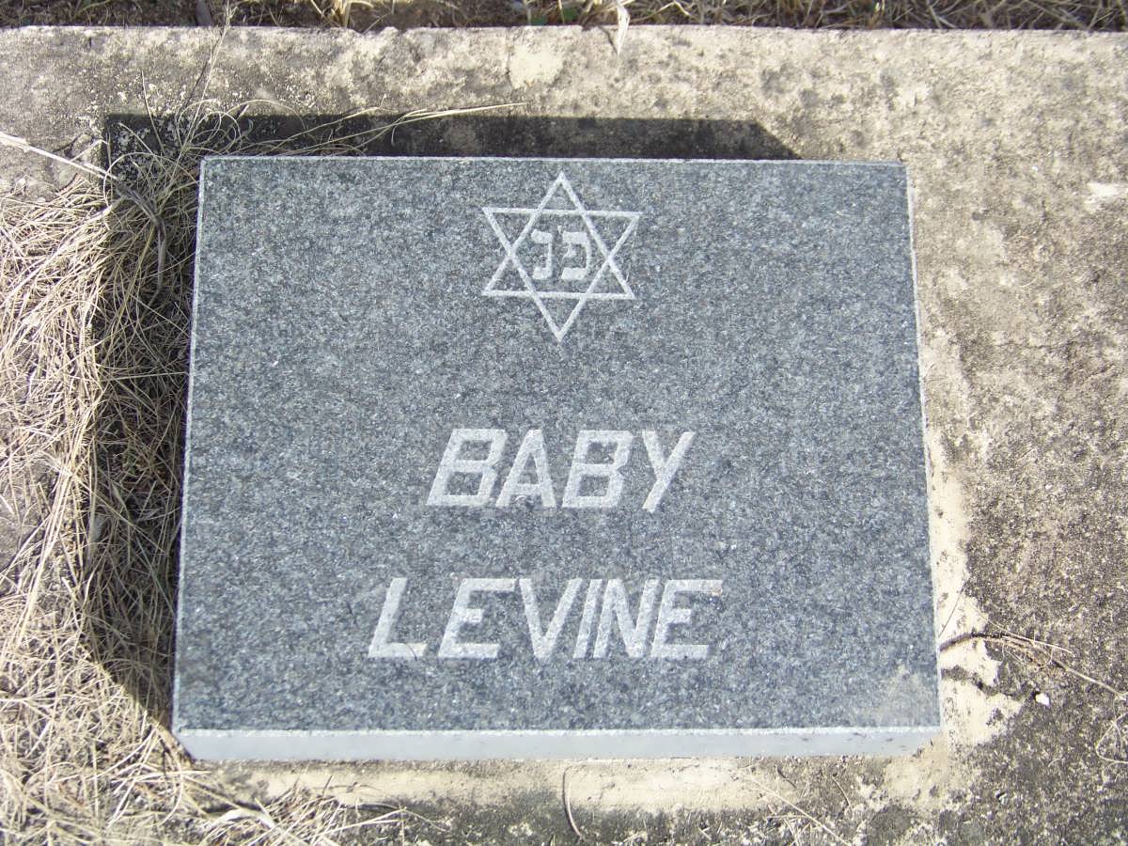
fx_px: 2020
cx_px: 564
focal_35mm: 62
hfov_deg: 31.2
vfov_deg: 23.7
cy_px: 423
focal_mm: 10.5
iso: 64
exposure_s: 1/320
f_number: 3.2
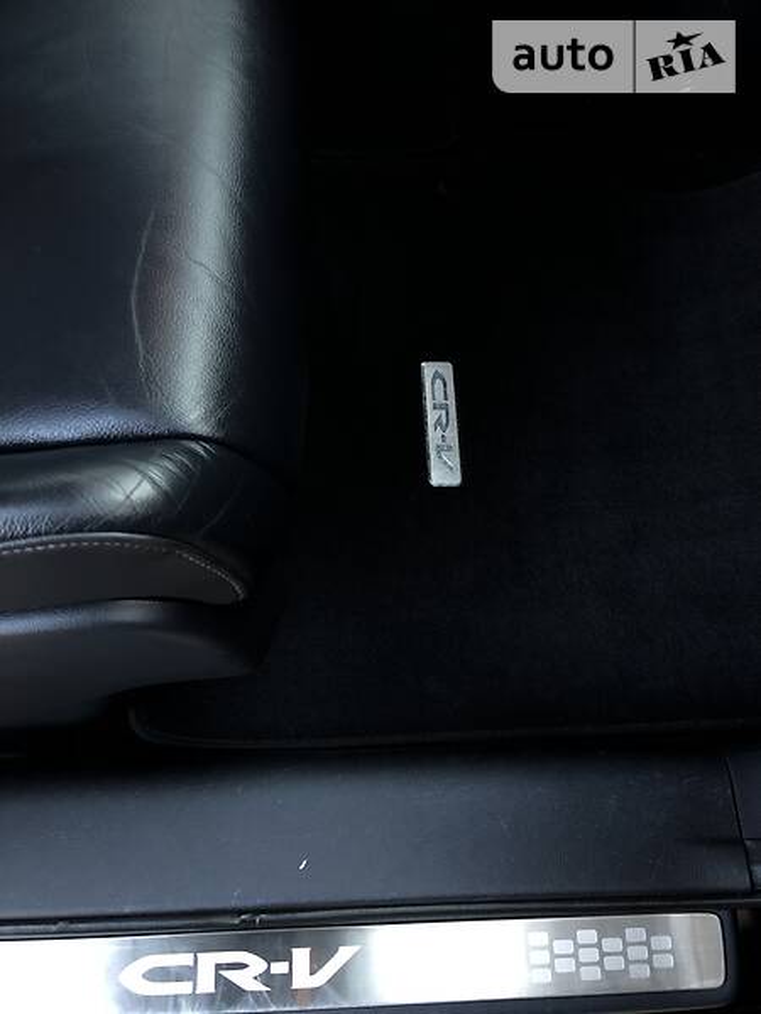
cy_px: 507
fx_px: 821
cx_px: 380
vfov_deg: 63.4
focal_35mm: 28
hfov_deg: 49.7
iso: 50
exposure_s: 1/15
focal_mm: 4
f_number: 1.8
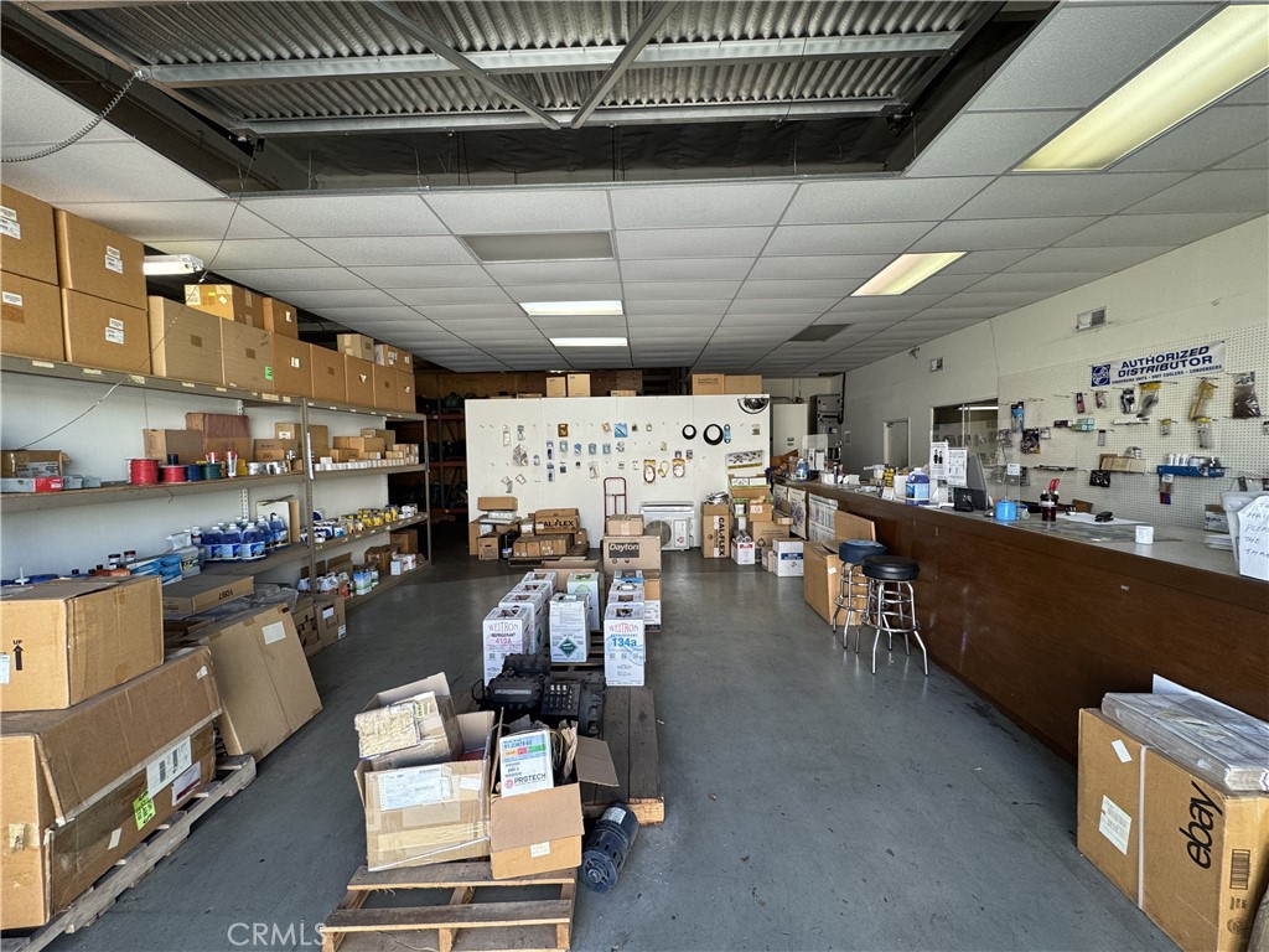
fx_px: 513
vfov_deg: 85.7
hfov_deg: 102.1
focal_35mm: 14
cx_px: 634
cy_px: 476
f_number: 2.2
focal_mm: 2.22
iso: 100
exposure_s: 1/120
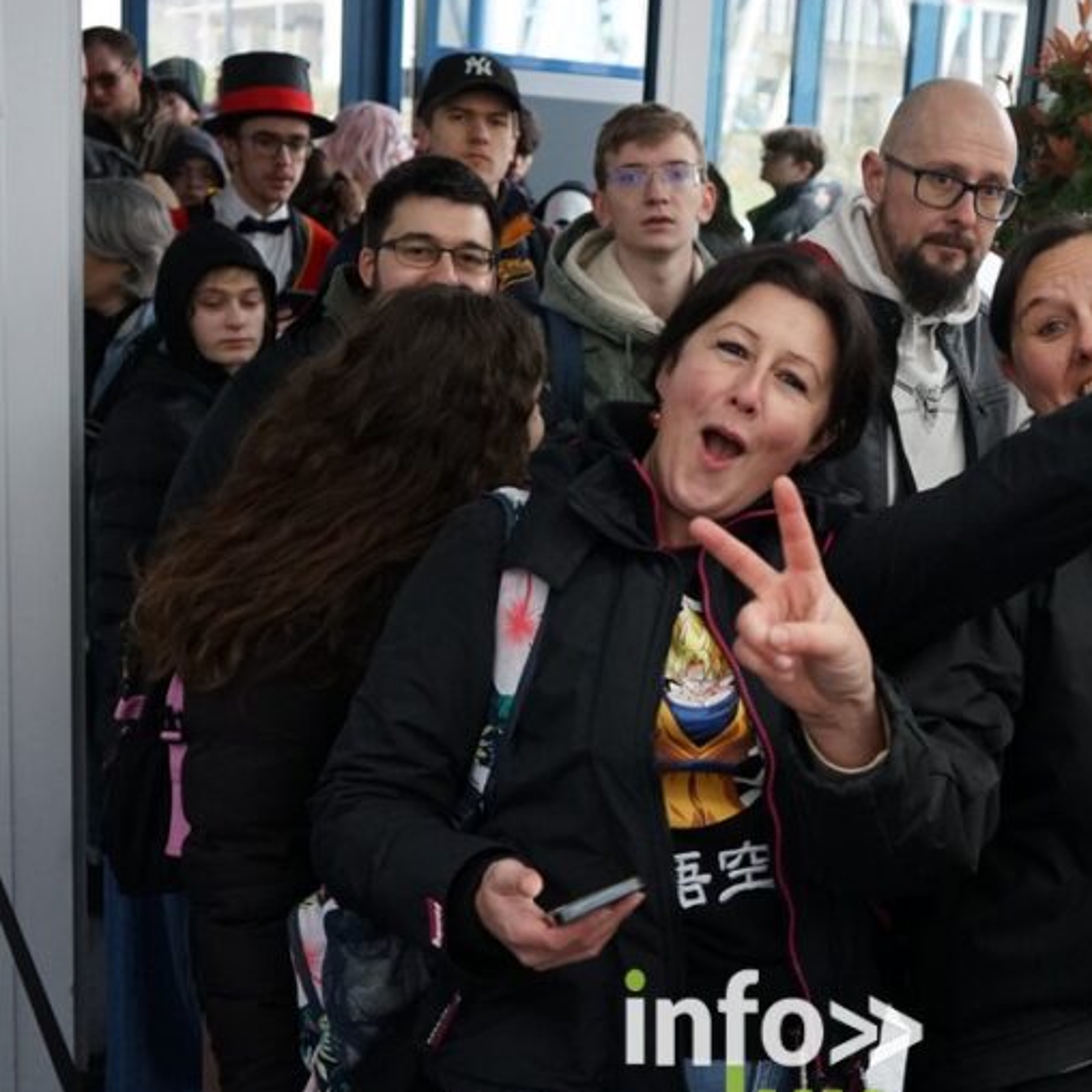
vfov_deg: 35.3
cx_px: 774
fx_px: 1713
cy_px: 517
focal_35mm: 48
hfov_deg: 34.8
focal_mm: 28
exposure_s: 1/160
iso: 2500
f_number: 3.5
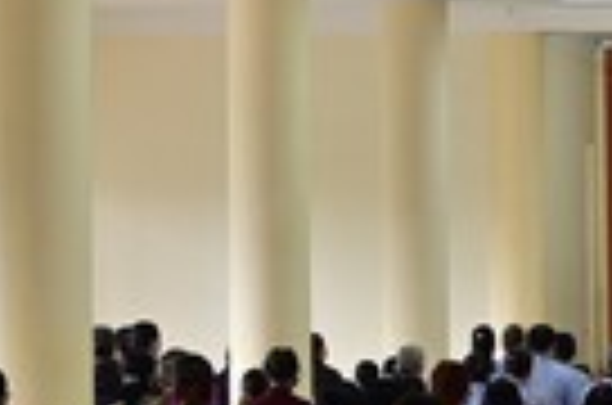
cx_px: 1076
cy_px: 288
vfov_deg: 7.1
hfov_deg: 10.2
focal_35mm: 191
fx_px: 3239
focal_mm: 40
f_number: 5.6
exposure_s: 1/125
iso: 1250
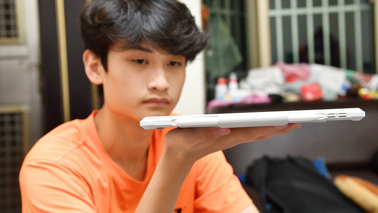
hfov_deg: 39.2
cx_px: 190
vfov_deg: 22.6
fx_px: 531
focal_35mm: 53
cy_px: 92
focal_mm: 50
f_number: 5.6
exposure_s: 1/160
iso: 3200
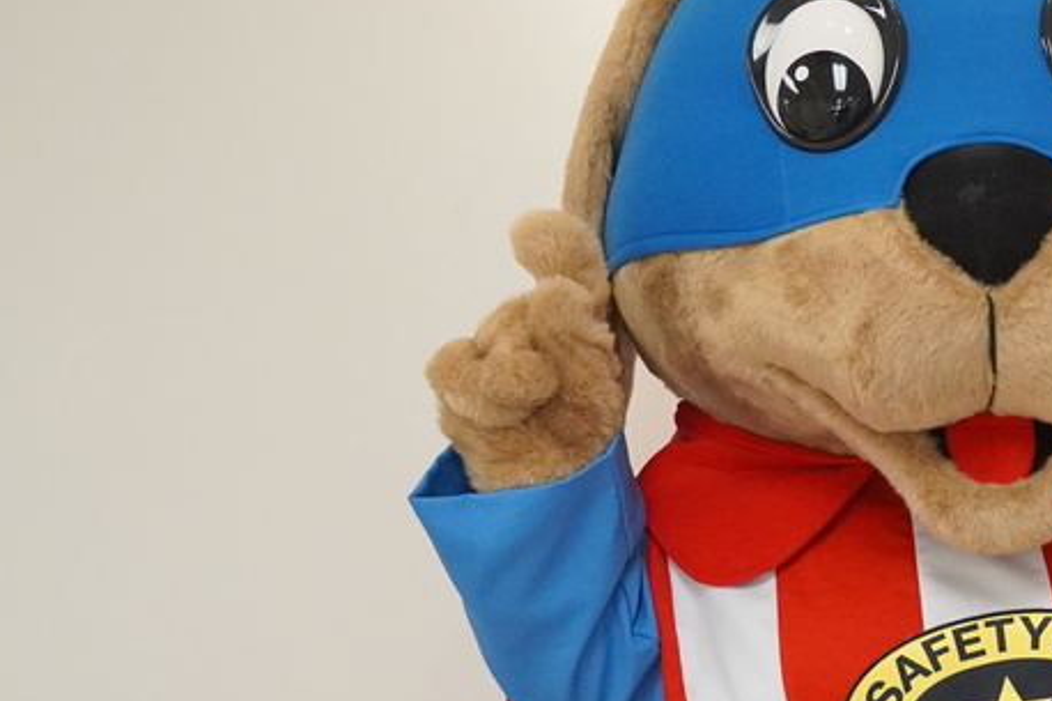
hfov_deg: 20.7
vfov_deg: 14.5
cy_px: 429
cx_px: 1158
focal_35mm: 94
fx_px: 2746
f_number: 4.5
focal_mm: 28
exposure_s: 1/160
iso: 4000
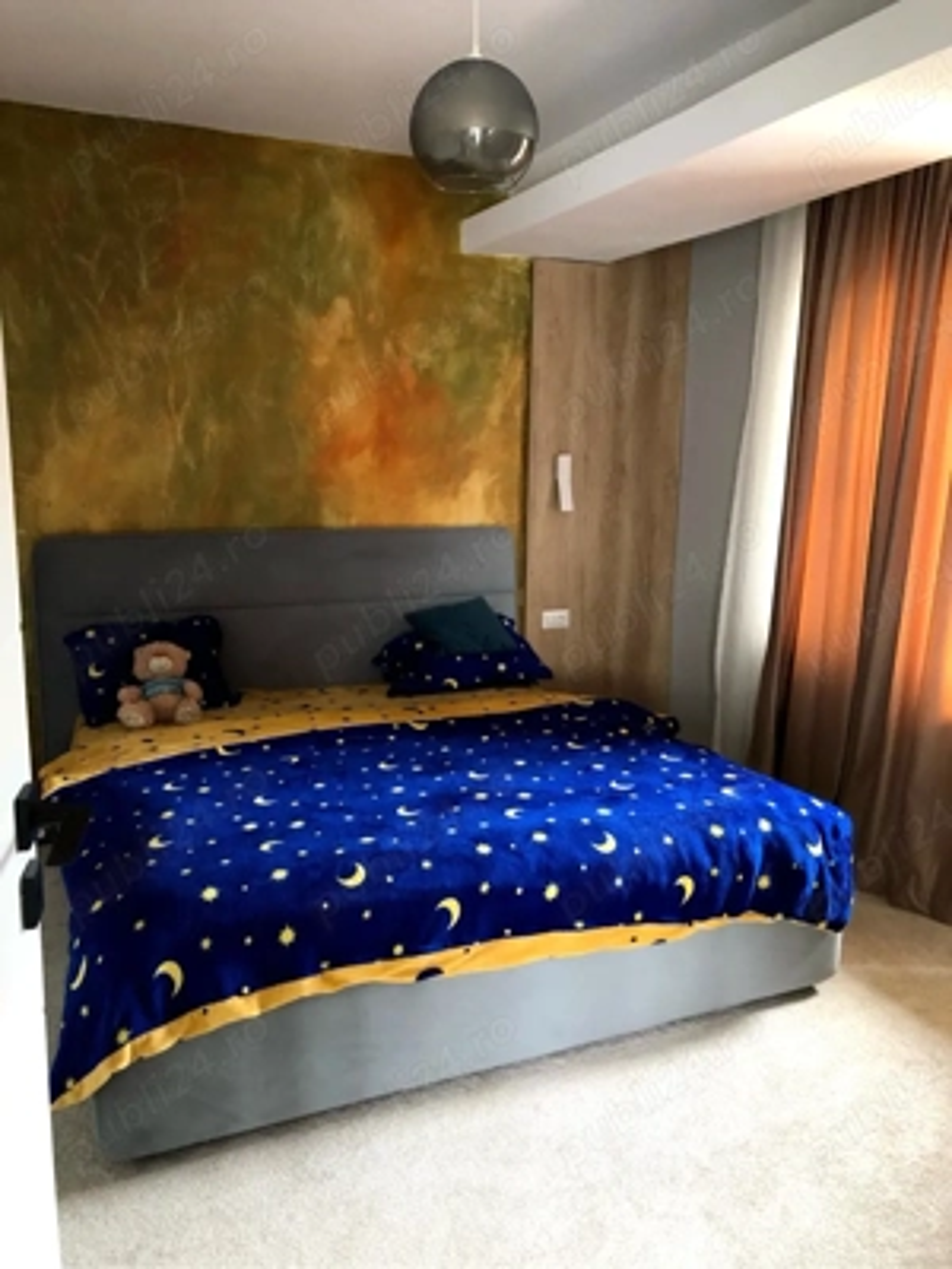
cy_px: 634
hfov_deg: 49.7
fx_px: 1027
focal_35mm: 28
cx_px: 476
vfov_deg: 63.4
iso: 40
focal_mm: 4
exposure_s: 1/17
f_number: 1.8
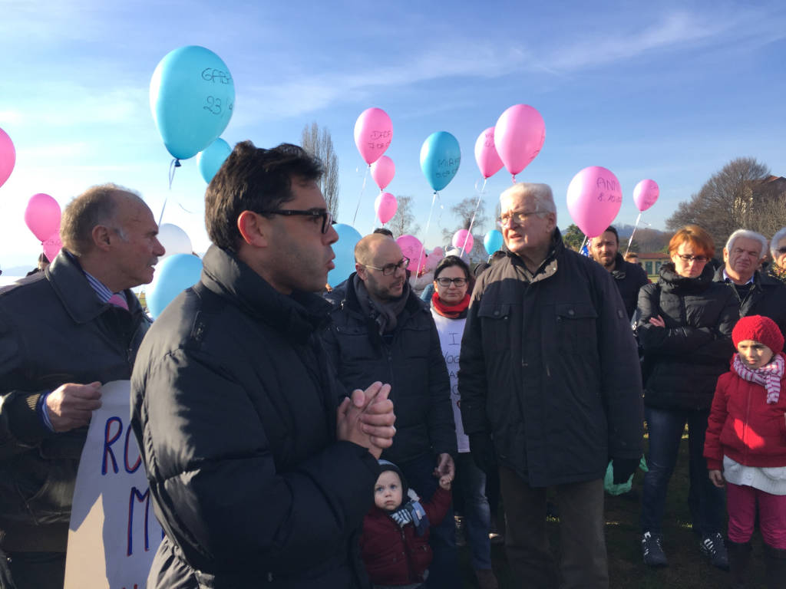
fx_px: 658
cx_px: 393
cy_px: 294
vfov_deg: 48.2
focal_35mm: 29
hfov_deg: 61.7
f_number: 2.2
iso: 32
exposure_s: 1/842
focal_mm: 4.15
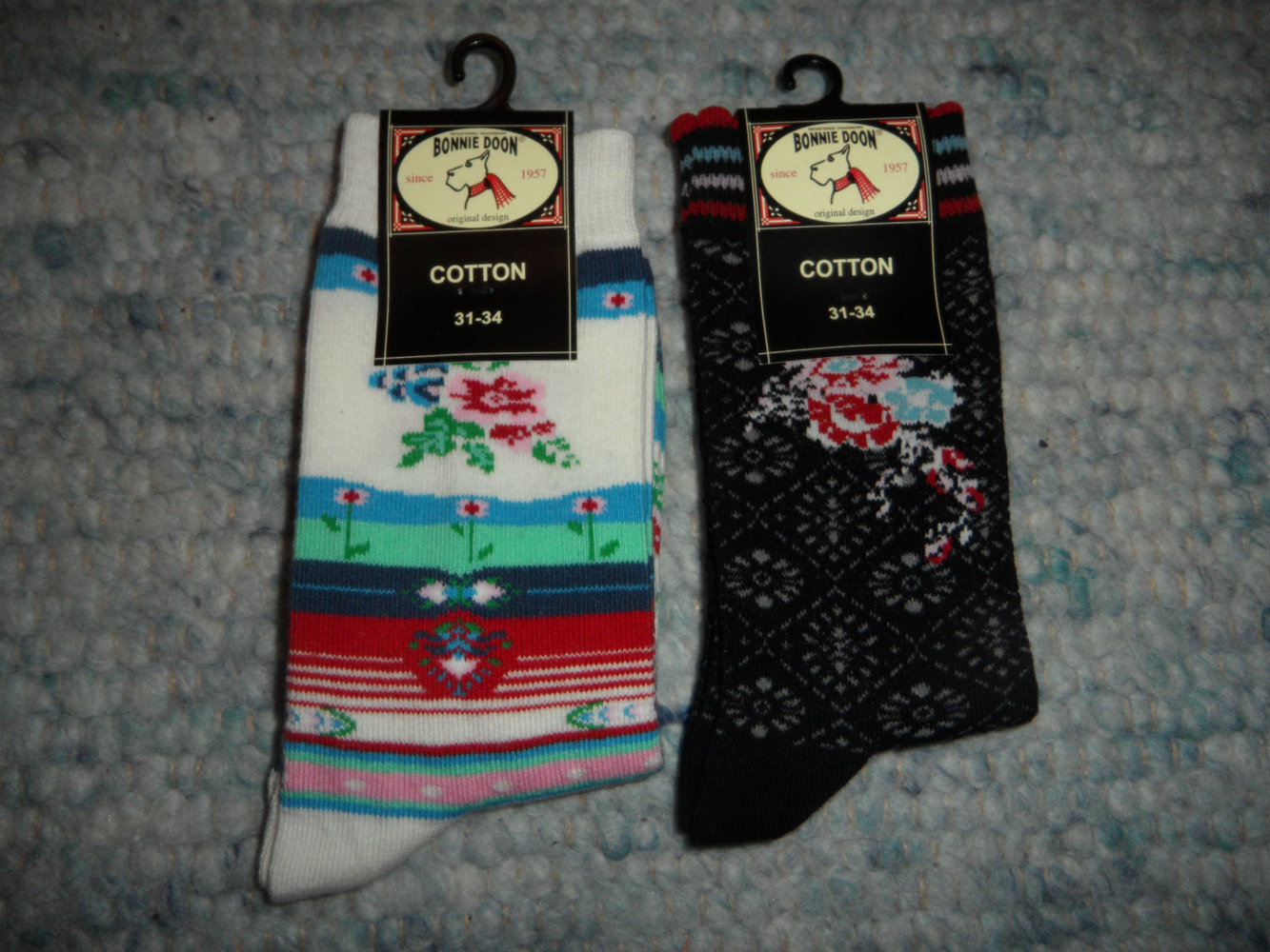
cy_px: 476
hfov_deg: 71.6
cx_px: 635
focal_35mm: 24
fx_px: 881
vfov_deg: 56.8
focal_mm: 4.1
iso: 100
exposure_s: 1/10
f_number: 8.2
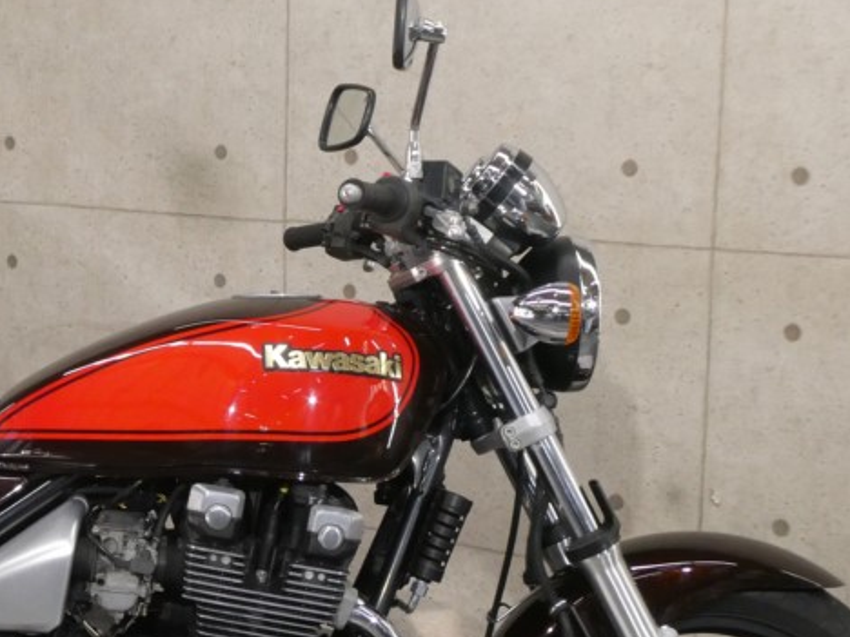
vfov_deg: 18.1
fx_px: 1989
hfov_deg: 23.5
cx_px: 100
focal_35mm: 81
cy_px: 445
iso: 320
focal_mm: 6.7
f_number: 4
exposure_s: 1/80
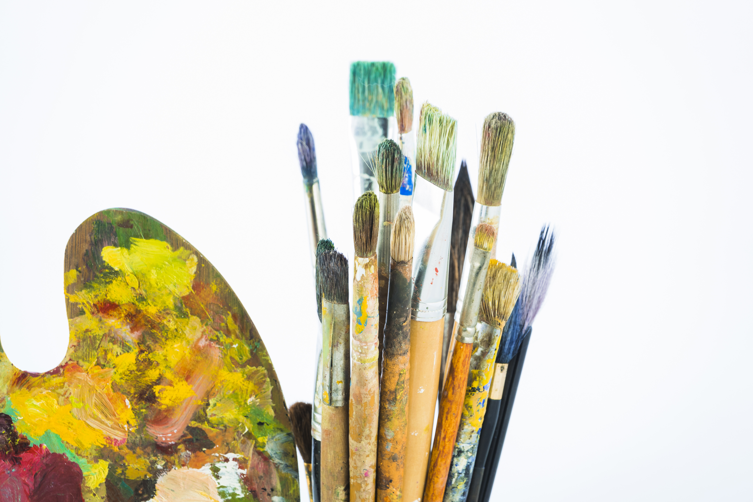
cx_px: 376
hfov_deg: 6.4
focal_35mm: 320
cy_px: 251
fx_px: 6693
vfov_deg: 4.3
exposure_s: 1/13
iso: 100
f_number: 4
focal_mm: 117.29
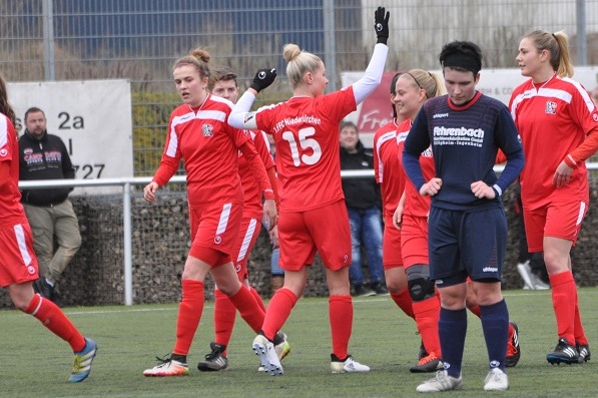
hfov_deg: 6.2
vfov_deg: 4.2
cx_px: 299
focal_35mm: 330
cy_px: 199
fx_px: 5477
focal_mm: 220
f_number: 5.3
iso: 1600
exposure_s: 1/250
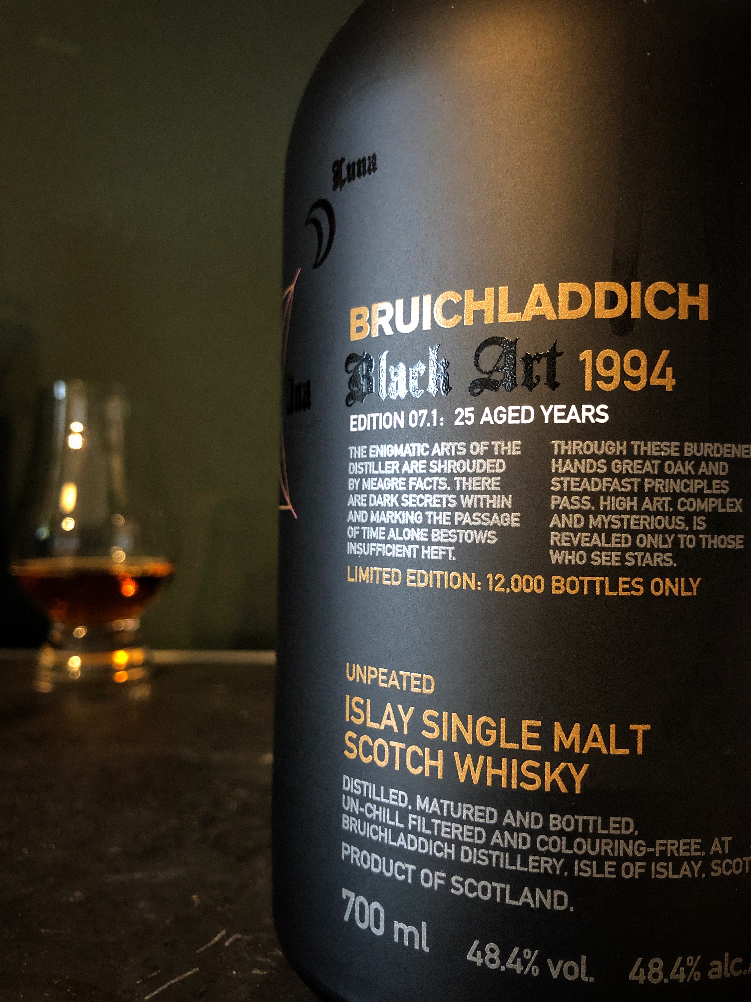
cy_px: 501
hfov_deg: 49.7
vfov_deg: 63.4
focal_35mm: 28
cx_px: 376
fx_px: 810
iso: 100
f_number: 1.8
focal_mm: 3.99
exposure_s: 1/7
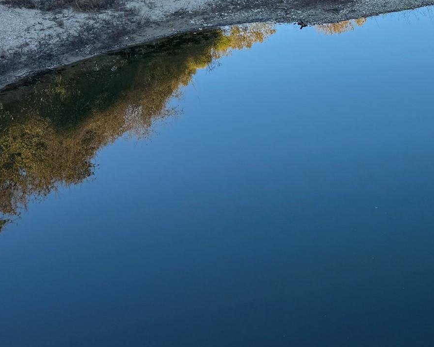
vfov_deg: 26.7
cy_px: 5
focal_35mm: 54
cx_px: 428
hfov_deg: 32.2
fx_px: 694
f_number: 1.78
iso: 80
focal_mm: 6.76
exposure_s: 1/1042
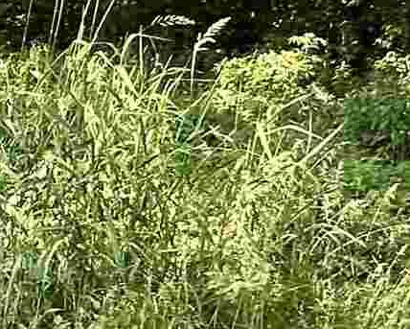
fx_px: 1190
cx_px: -239
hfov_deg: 17.3
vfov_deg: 15.7
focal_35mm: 98
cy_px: 176
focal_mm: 2.22
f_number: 2.2
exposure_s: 1/140
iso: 40
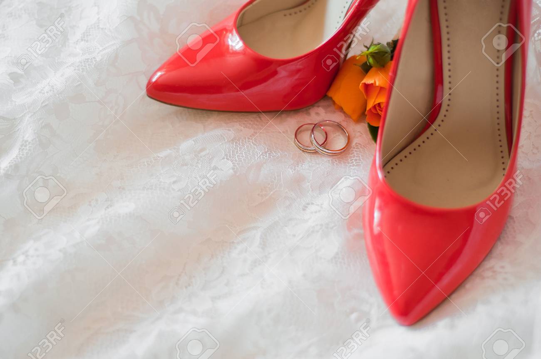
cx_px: 270
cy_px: 180
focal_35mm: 75
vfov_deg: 18.1
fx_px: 1126
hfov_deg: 27.0
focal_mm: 50
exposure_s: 1/160
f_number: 1.8
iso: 200
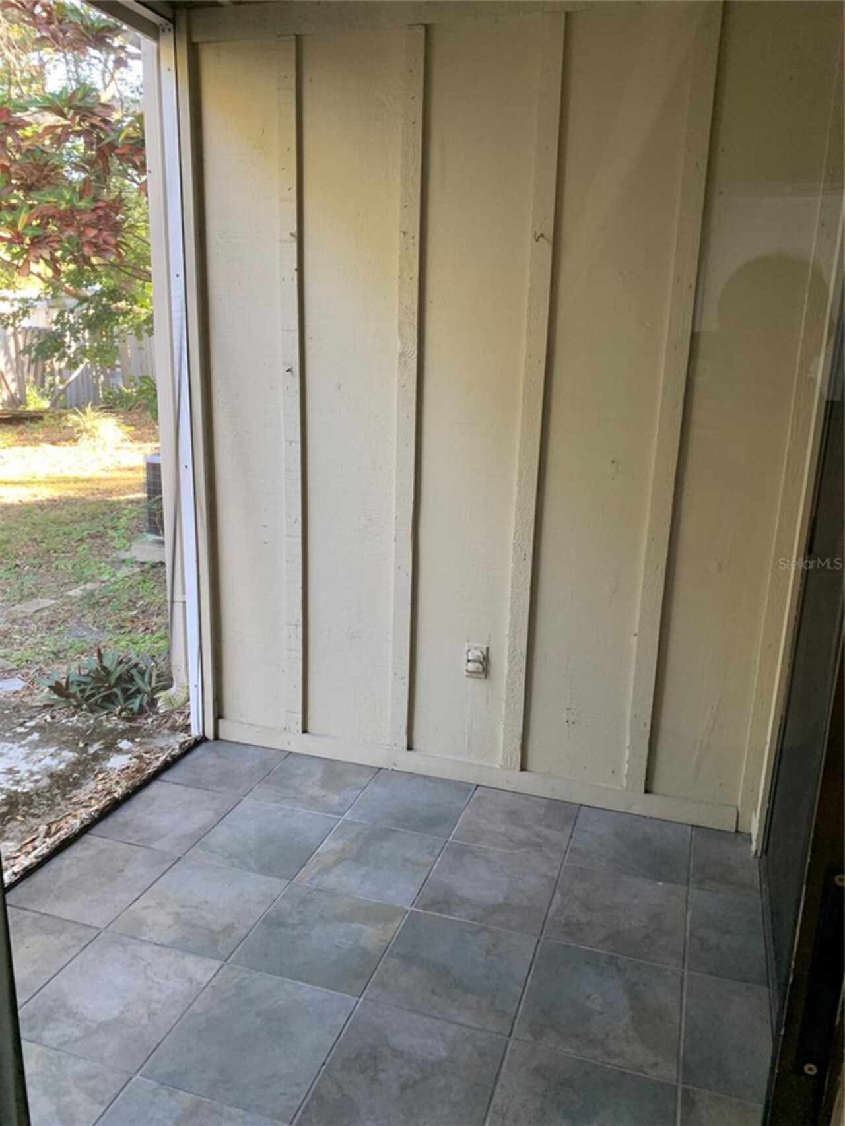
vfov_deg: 67.3
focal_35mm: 26
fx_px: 846
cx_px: 422
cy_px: 563
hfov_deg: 53.1
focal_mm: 4.25
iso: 200
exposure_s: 1/60
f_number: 1.8
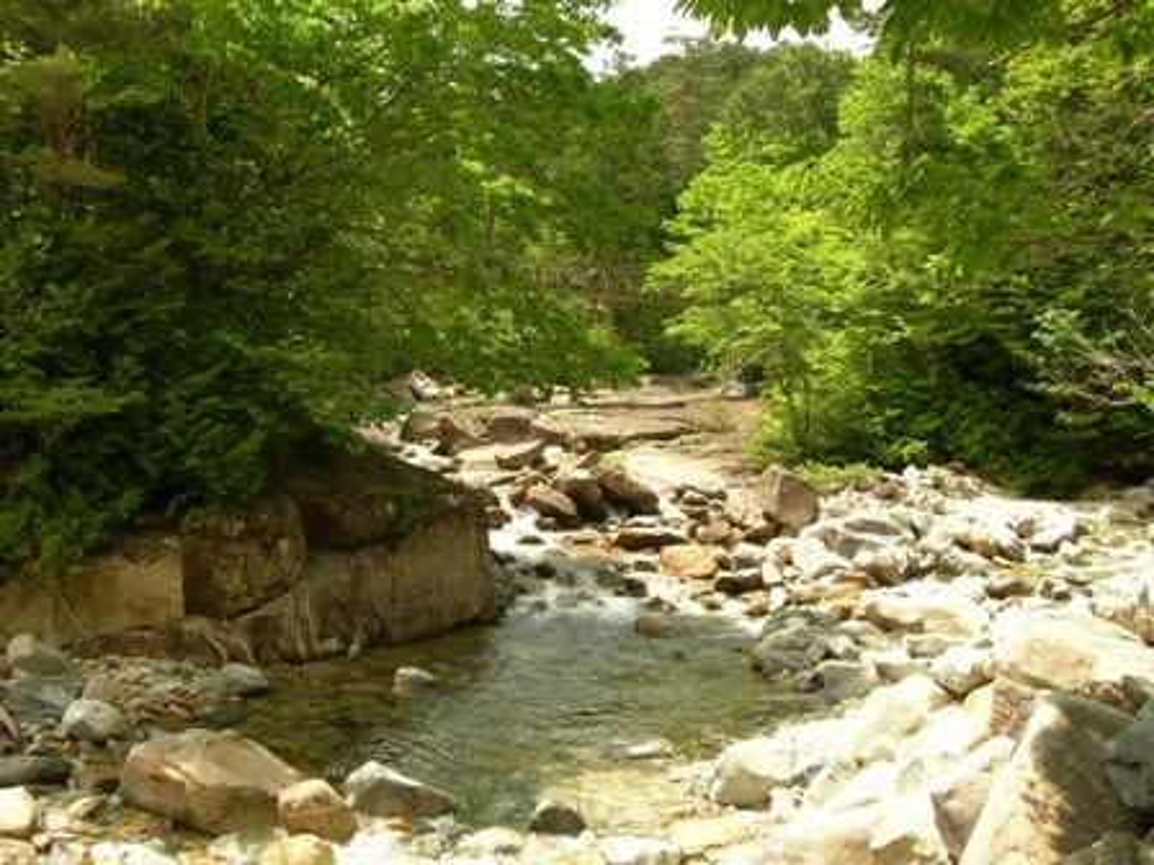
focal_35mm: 38
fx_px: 1267
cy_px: 432
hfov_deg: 49.0
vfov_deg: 37.7
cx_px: 577
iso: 50
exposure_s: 1/180
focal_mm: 7.8
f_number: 4.8
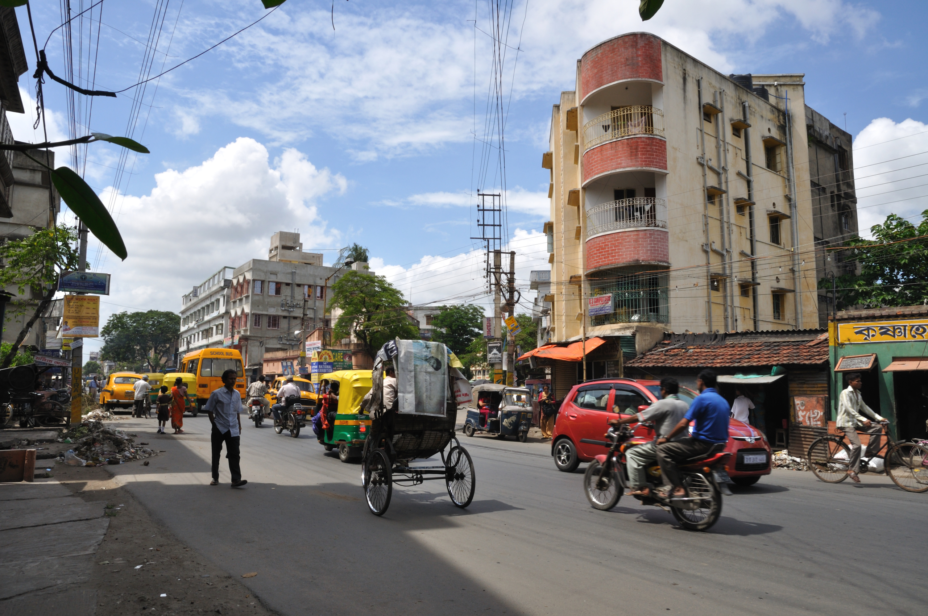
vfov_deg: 53.0
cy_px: 308
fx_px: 618
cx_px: 464
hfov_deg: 73.8
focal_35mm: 24
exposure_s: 1/160
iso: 200
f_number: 13
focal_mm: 16
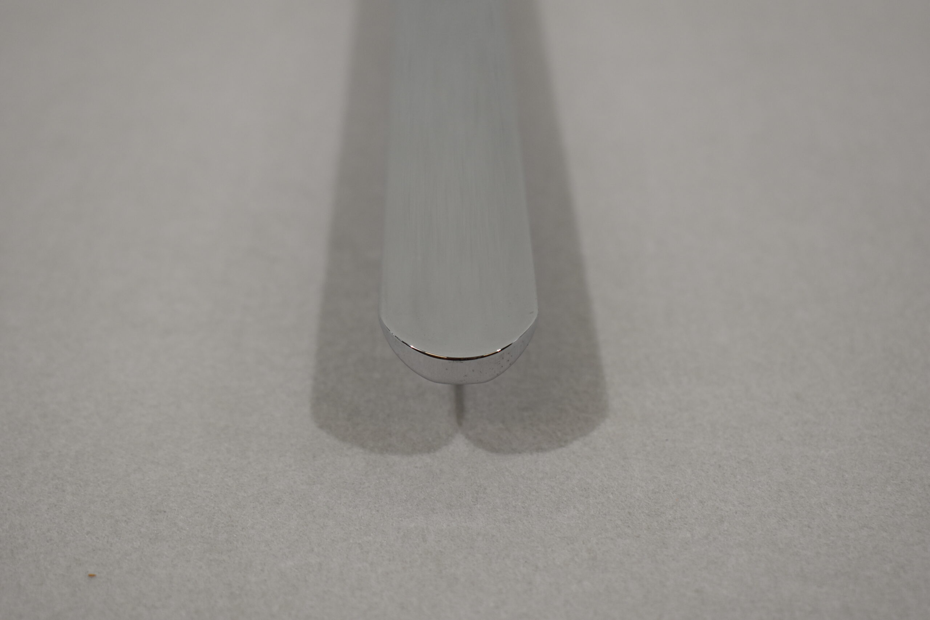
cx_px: 465
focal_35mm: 69
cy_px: 310
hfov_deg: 29.2
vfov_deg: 19.7
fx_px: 1782
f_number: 5.6
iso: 400
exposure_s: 1/125
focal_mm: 46
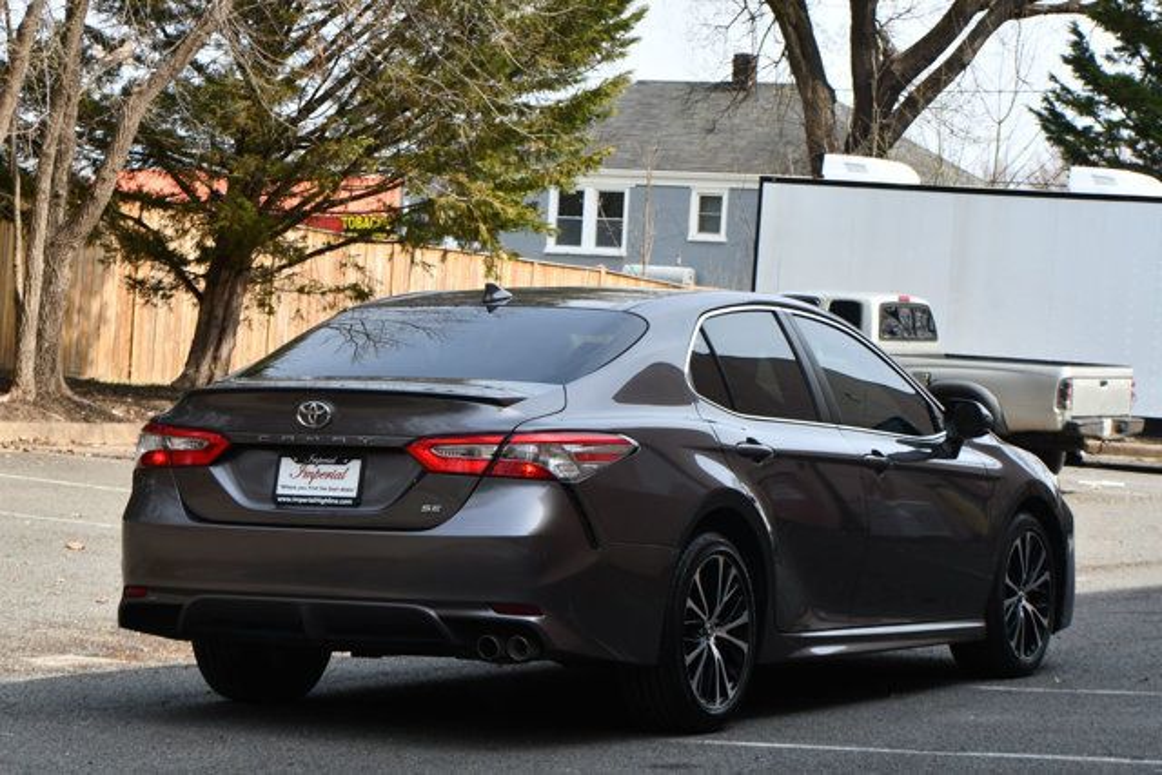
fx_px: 3777
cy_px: 388
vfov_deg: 11.7
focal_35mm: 117
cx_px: 581
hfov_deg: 17.5
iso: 200
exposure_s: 1/250
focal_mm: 78
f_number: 8
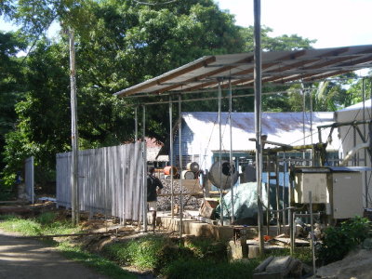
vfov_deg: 19.4
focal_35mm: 76
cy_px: 140
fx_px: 817
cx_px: 186
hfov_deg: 25.7
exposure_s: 1/200
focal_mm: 13.3
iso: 64
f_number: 4.9
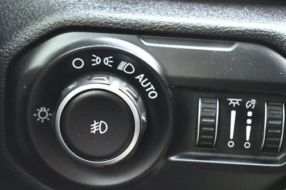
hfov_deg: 25.0
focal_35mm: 81
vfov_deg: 16.8
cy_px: 117
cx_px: 160
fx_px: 643
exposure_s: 1/60
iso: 10000
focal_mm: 42
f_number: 5
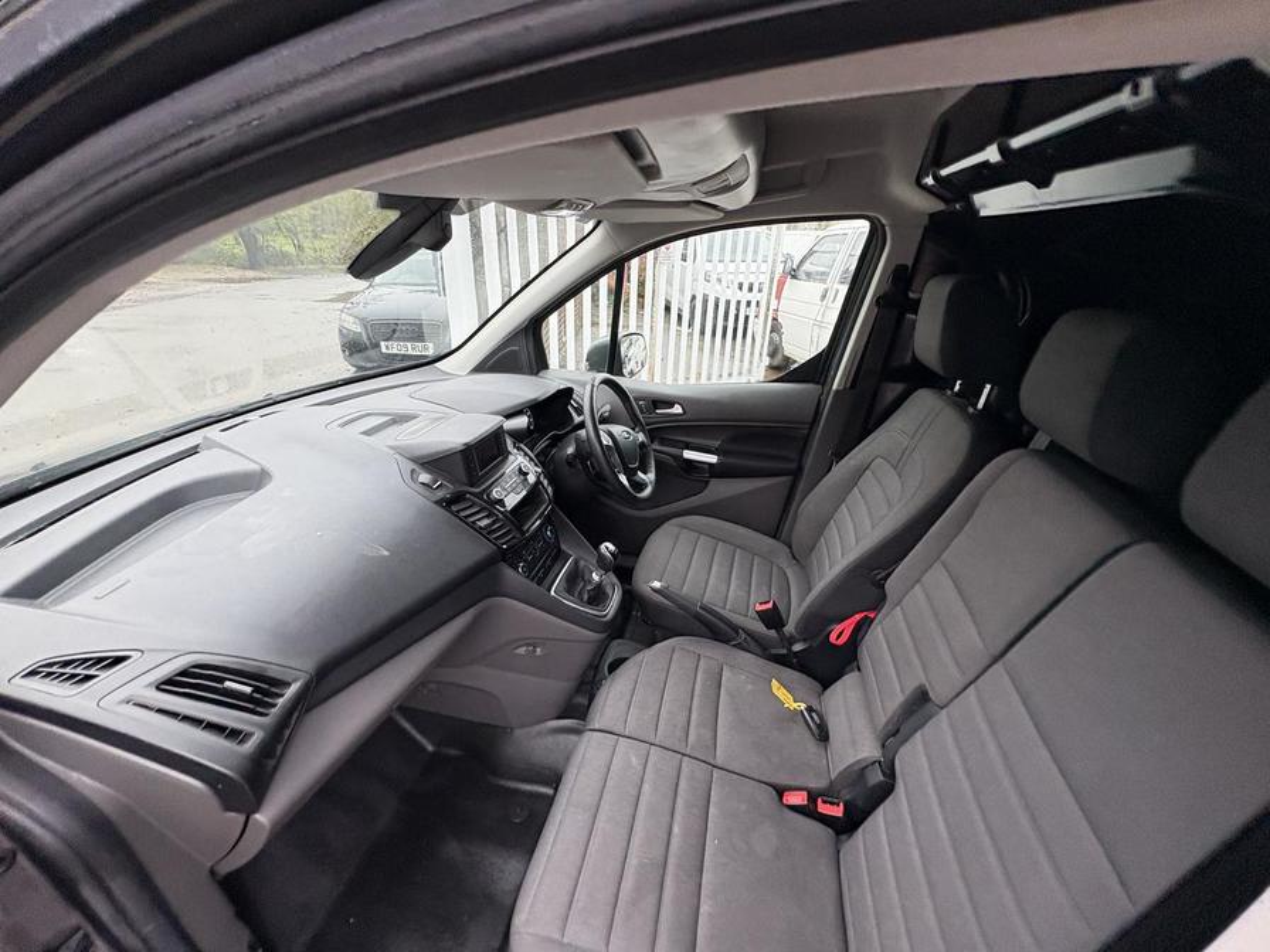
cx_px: 635
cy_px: 476
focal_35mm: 14
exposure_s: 1/91
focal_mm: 2.22
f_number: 2.2
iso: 250
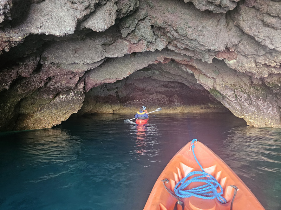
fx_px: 187
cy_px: 105
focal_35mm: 23
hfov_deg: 73.9
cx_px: 140
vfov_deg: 58.9
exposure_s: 1/40
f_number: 1.7
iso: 500
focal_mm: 6.3
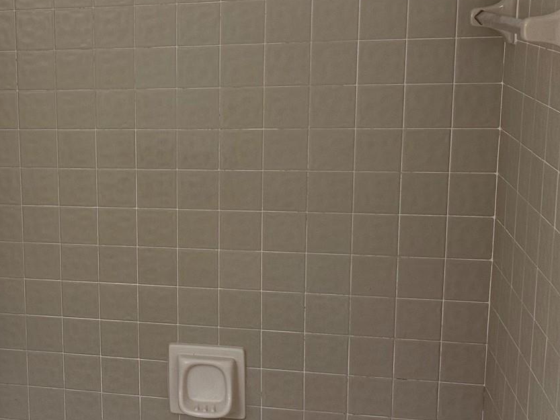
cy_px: 184
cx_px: 4
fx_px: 955
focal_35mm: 59
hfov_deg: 30.5
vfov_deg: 24.8
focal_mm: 6.86
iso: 200
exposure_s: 1/120
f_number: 1.78
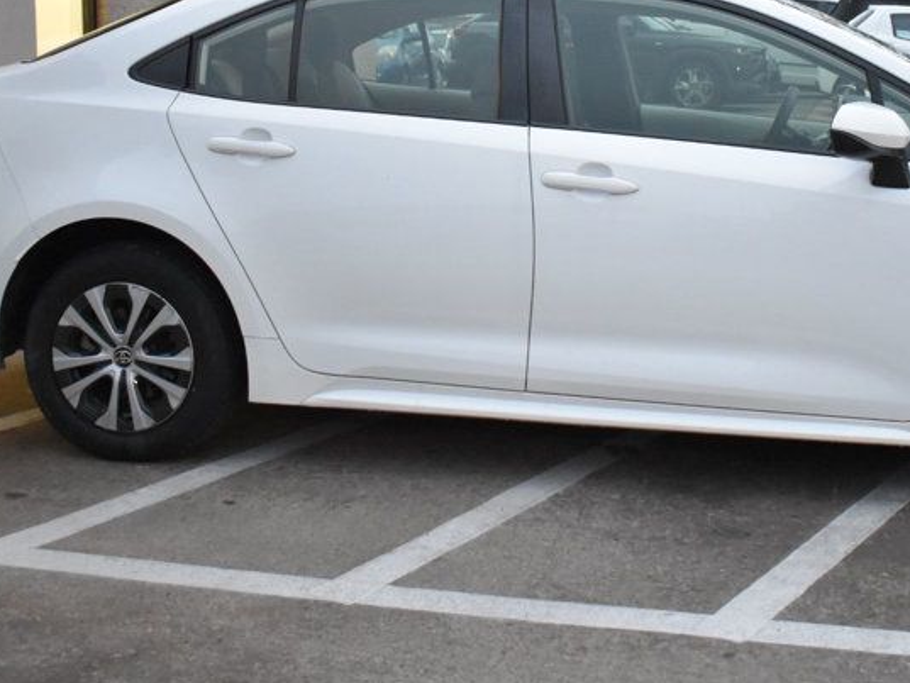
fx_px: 1446
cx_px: 639
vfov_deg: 26.2
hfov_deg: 34.5
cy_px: 156
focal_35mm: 55
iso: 3200
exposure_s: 1/125
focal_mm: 20
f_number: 3.5
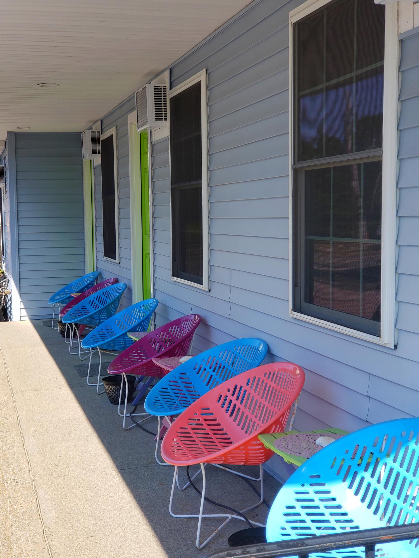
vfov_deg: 36.8
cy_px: 279
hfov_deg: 28.0
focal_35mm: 52
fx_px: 839
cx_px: 210
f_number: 2.4
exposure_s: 1/415
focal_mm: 6
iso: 32
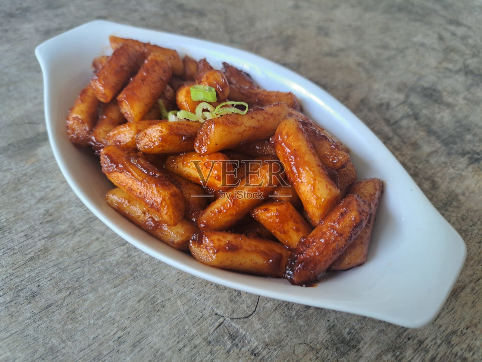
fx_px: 334
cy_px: 181
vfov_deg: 56.8
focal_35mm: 24
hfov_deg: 71.6
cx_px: 241
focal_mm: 5.23
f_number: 1.8
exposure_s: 1/50
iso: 50
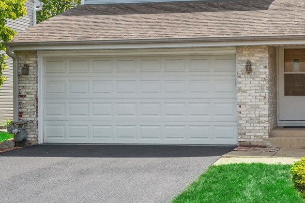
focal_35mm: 54
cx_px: 275
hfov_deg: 34.8
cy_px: 35
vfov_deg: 24.6
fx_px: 457
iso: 200
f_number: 9
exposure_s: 1/200
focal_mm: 21
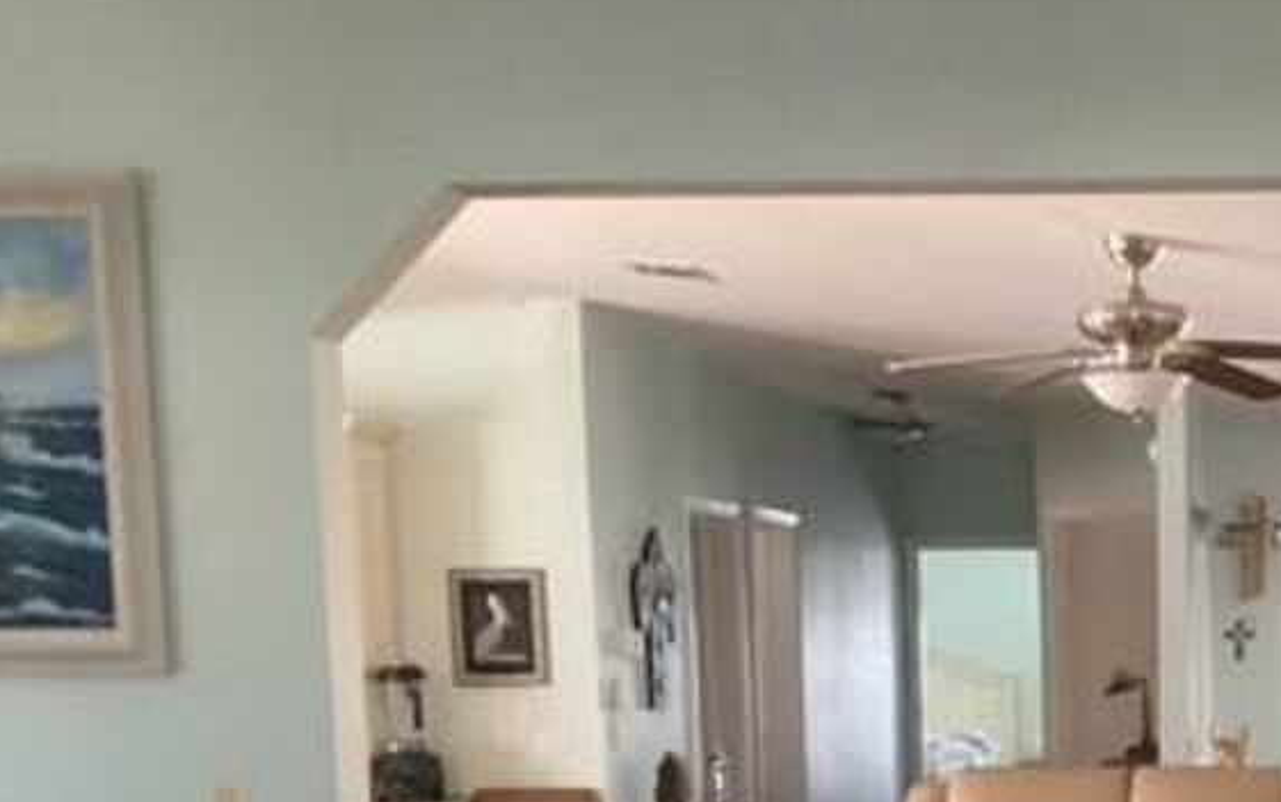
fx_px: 2619
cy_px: 1044
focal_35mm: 75
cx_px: 1292
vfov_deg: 16.4
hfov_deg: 26.0
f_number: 2.4
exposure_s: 1/30
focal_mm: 3.3
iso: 640
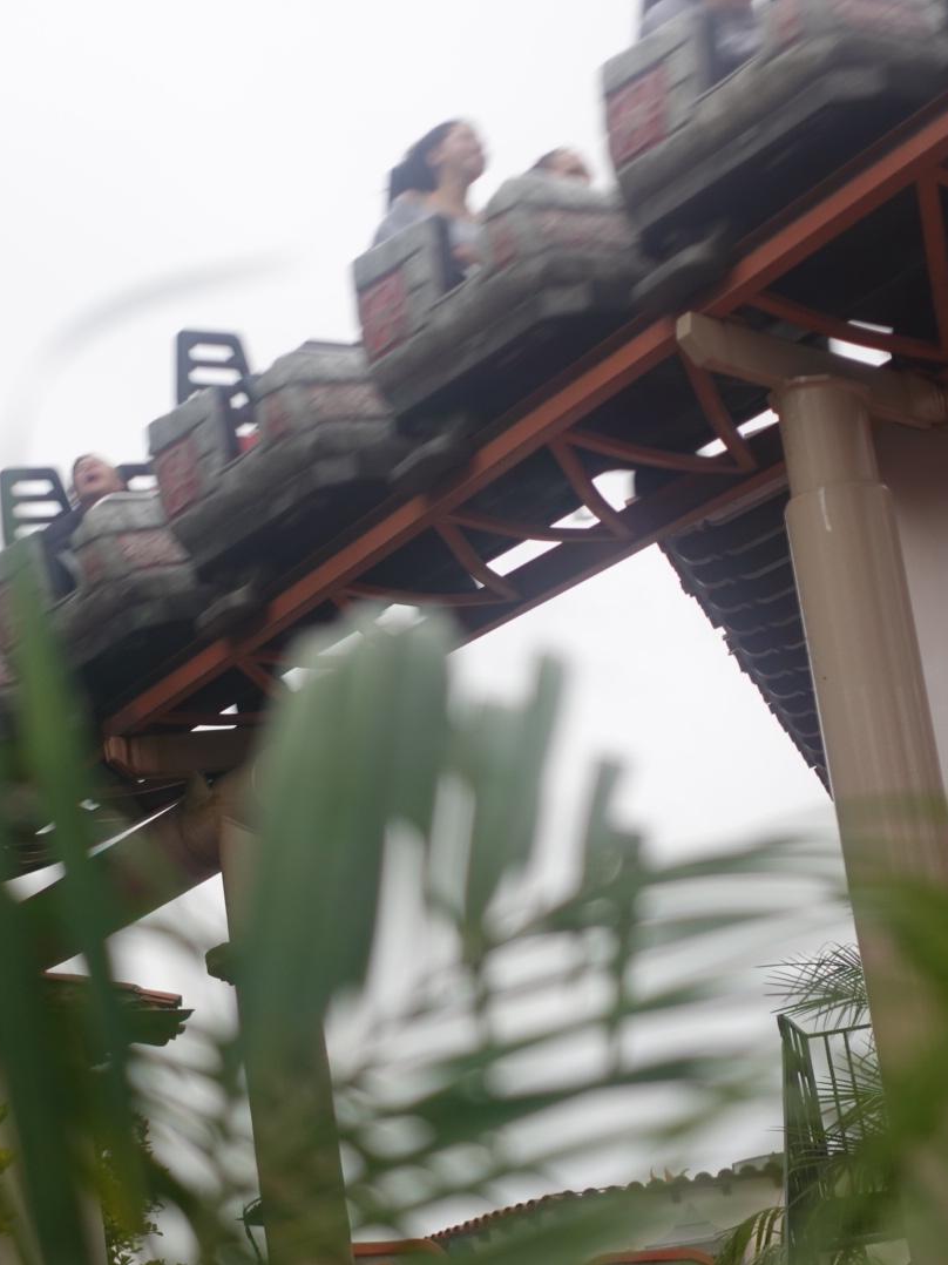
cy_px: 632
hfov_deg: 14.6
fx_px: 3689
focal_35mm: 101
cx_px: 385
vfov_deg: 19.5
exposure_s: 1/200
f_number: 2.8
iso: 125
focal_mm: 25.7
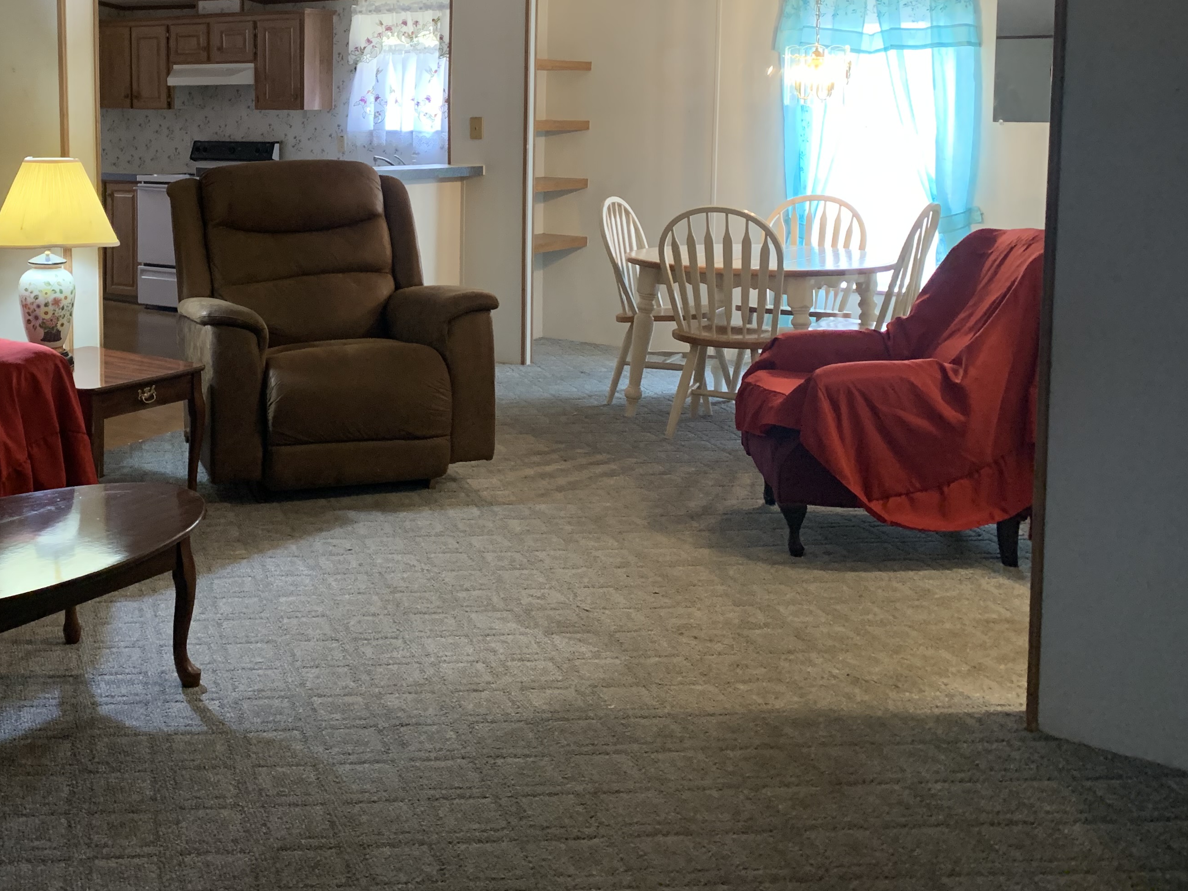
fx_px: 1373
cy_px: 219
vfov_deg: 35.2
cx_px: 316
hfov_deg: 45.4
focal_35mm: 40
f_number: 1.8
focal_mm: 4.25
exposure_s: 1/40
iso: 320
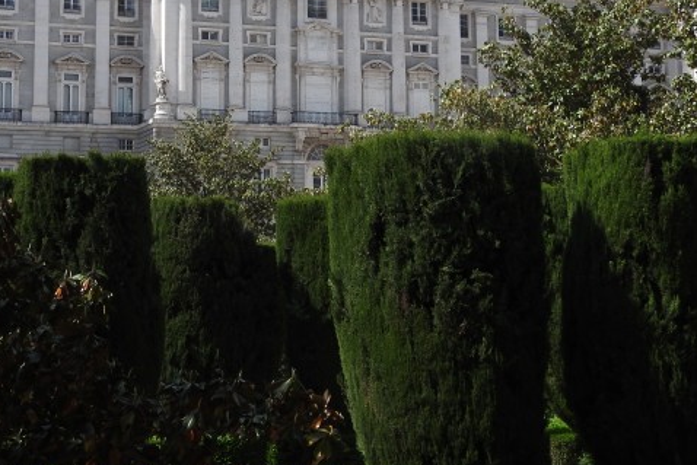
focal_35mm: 87
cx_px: 295
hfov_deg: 23.4
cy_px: 50
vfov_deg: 15.5
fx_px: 1685
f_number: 4
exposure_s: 1/1000
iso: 100
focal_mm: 9
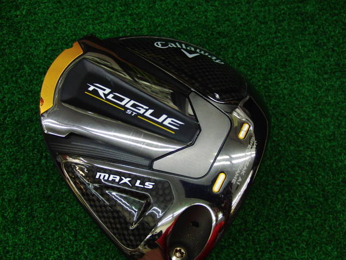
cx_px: 173
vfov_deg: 38.7
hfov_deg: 50.1
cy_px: 130
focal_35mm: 37
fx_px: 370
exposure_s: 1/80
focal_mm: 6.42
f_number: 3.6
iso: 320
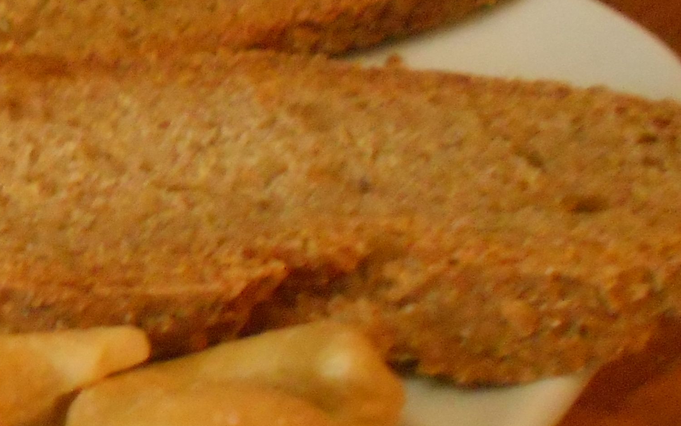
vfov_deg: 14.8
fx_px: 1633
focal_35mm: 88
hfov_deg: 20.9
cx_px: -266
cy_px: 257
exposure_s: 1/20
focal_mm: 5.3
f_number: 3.4
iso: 800
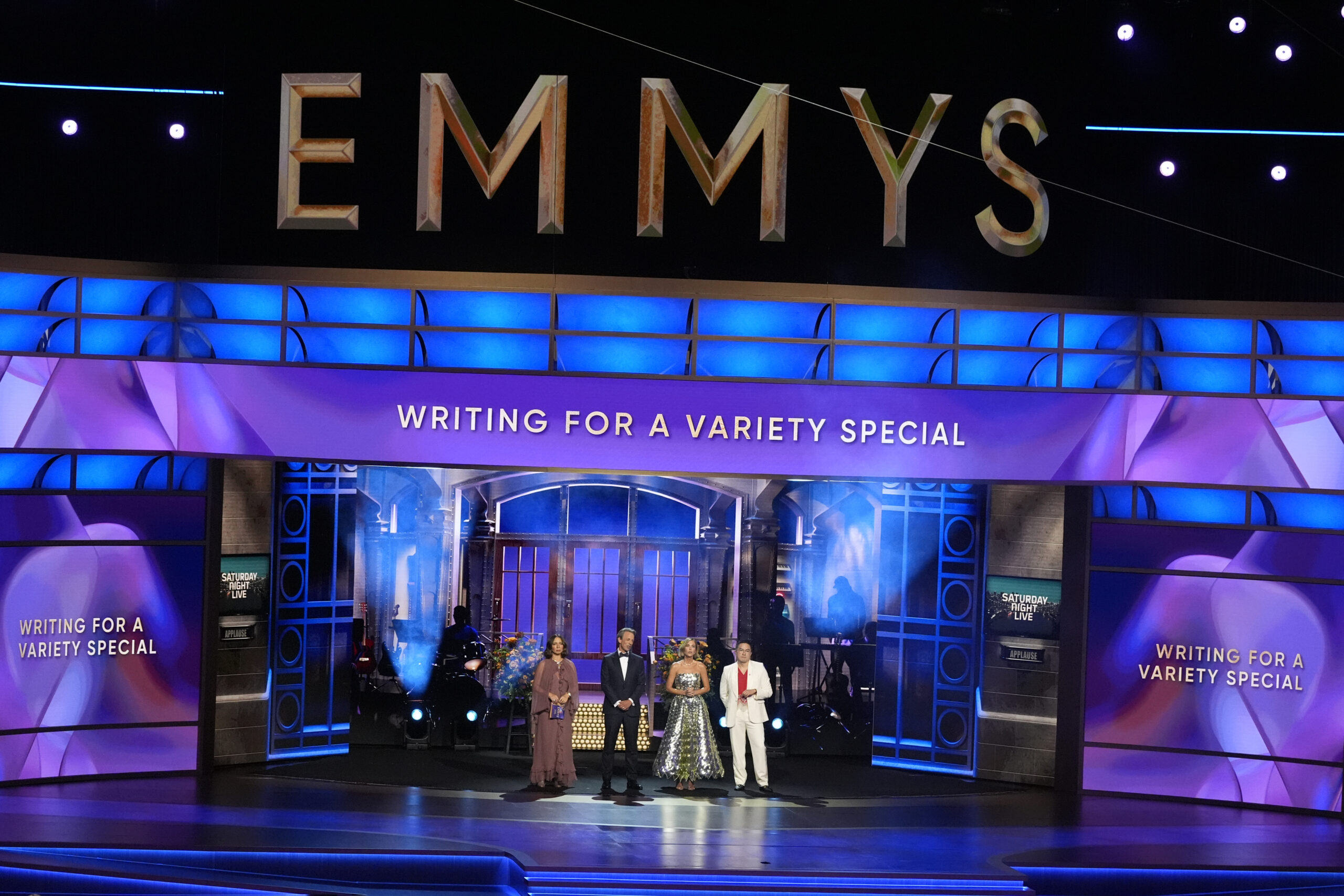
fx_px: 4592
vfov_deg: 11.1
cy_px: 448
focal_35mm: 123
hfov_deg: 16.7
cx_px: 672
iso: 6400
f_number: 5.6
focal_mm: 123
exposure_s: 1/250
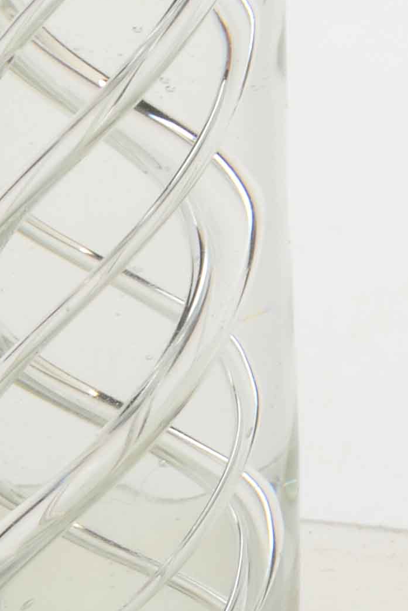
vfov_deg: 5.3
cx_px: 155
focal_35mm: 388
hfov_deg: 3.5
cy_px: 567
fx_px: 6599
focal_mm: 55
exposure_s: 1/160
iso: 100
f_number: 25
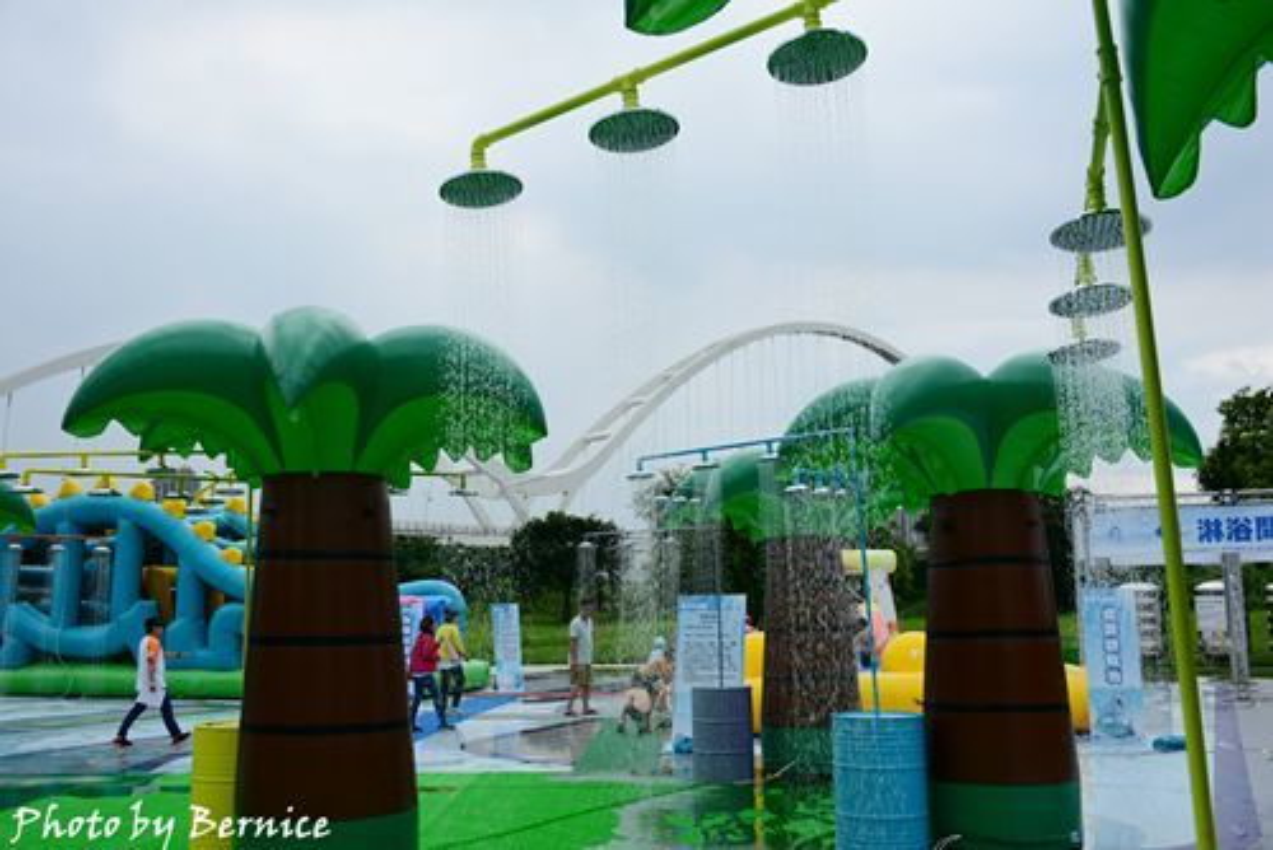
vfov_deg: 38.4
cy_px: 425
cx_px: 636
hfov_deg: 55.1
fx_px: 1221
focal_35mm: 34
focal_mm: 23
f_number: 5.6
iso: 100
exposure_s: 1/500
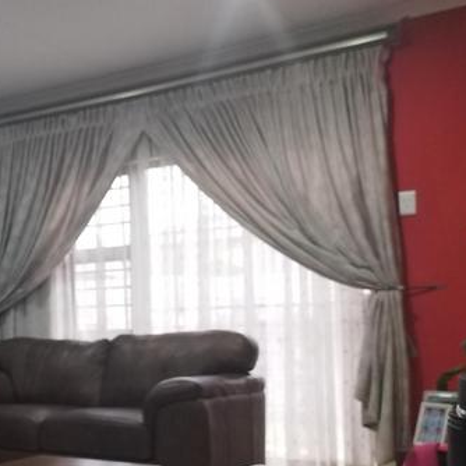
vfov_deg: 30.9
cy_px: 307
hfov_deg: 28.5
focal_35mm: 55
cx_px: -32
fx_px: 838
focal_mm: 6.24
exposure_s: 1/33.3
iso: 1610
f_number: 1.8
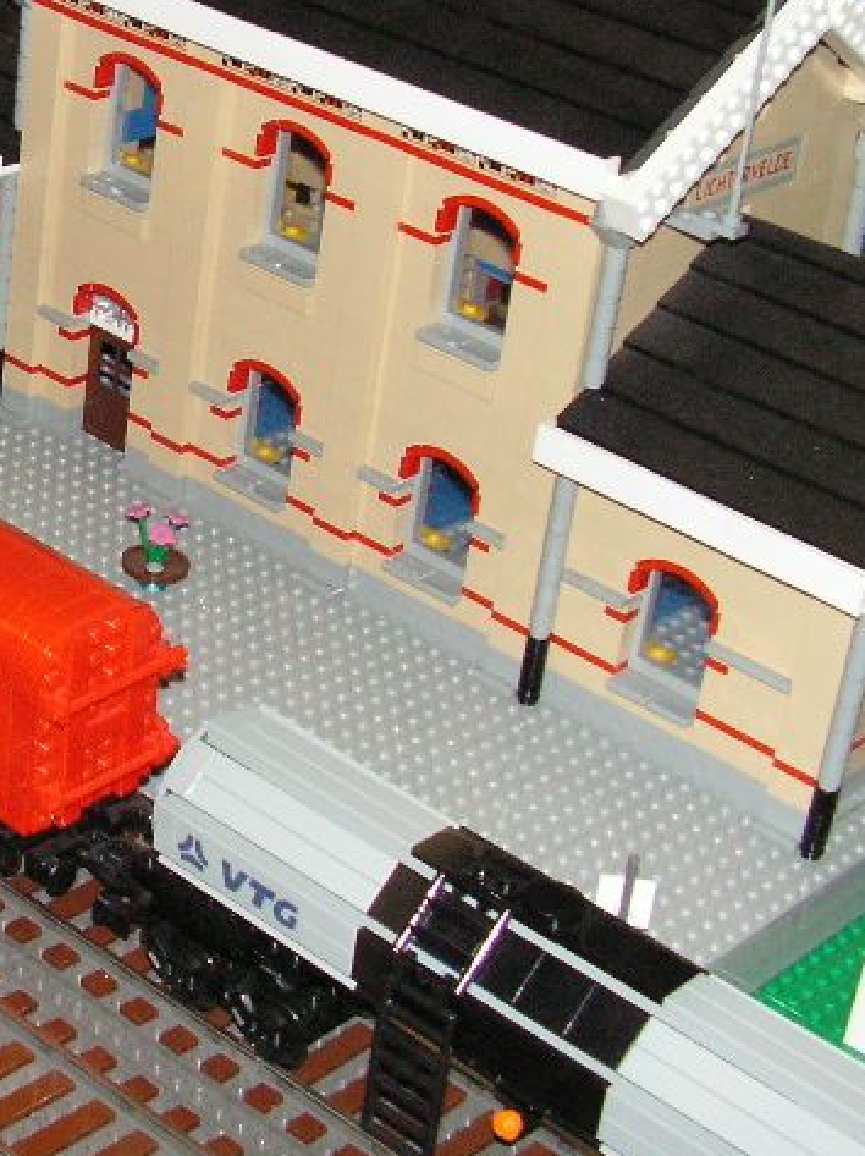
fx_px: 2602
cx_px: -66
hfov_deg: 18.2
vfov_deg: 24.8
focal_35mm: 78
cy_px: 323
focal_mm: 6
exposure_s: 1/40
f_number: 3.2
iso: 160
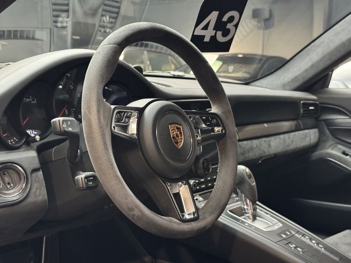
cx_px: 176
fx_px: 487
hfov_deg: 39.7
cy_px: 132
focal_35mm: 48
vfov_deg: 30.3
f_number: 1.78
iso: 500
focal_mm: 6.76
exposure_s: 1/25
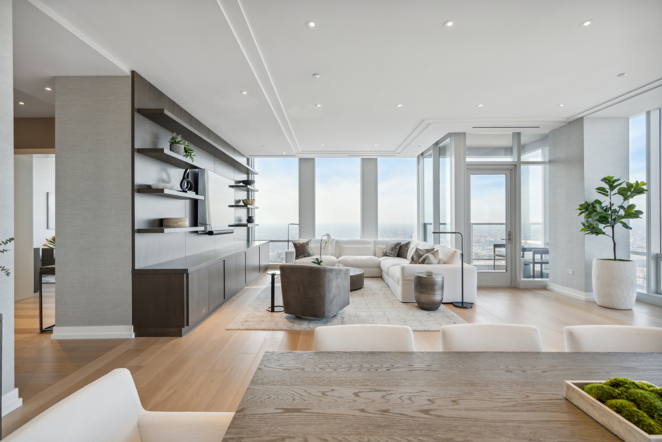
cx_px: 331
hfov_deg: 96.7
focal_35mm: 16
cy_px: 221
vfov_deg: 73.7
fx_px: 294
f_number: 8
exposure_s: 1/6
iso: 200
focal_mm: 16
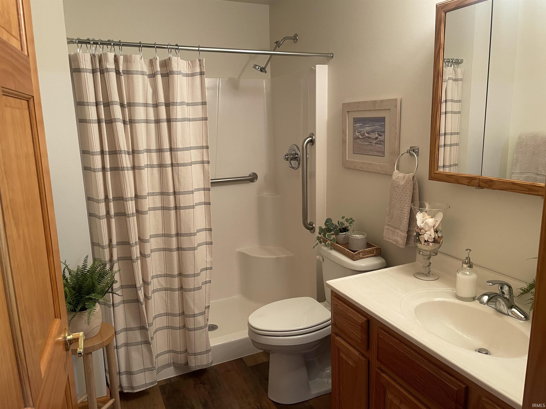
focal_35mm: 26
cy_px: 204
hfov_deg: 67.3
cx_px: 273
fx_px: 410
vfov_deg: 53.1
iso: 100
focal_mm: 4.2
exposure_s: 1/60
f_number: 1.6
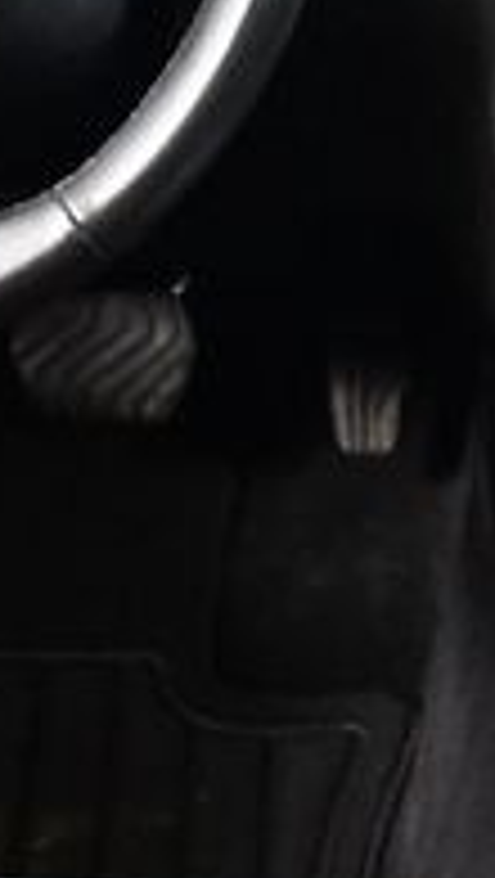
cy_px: 36
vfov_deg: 17.0
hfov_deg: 9.7
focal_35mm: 124
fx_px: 2887
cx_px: 508
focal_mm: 18
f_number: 3.5
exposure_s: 1/60
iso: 4500
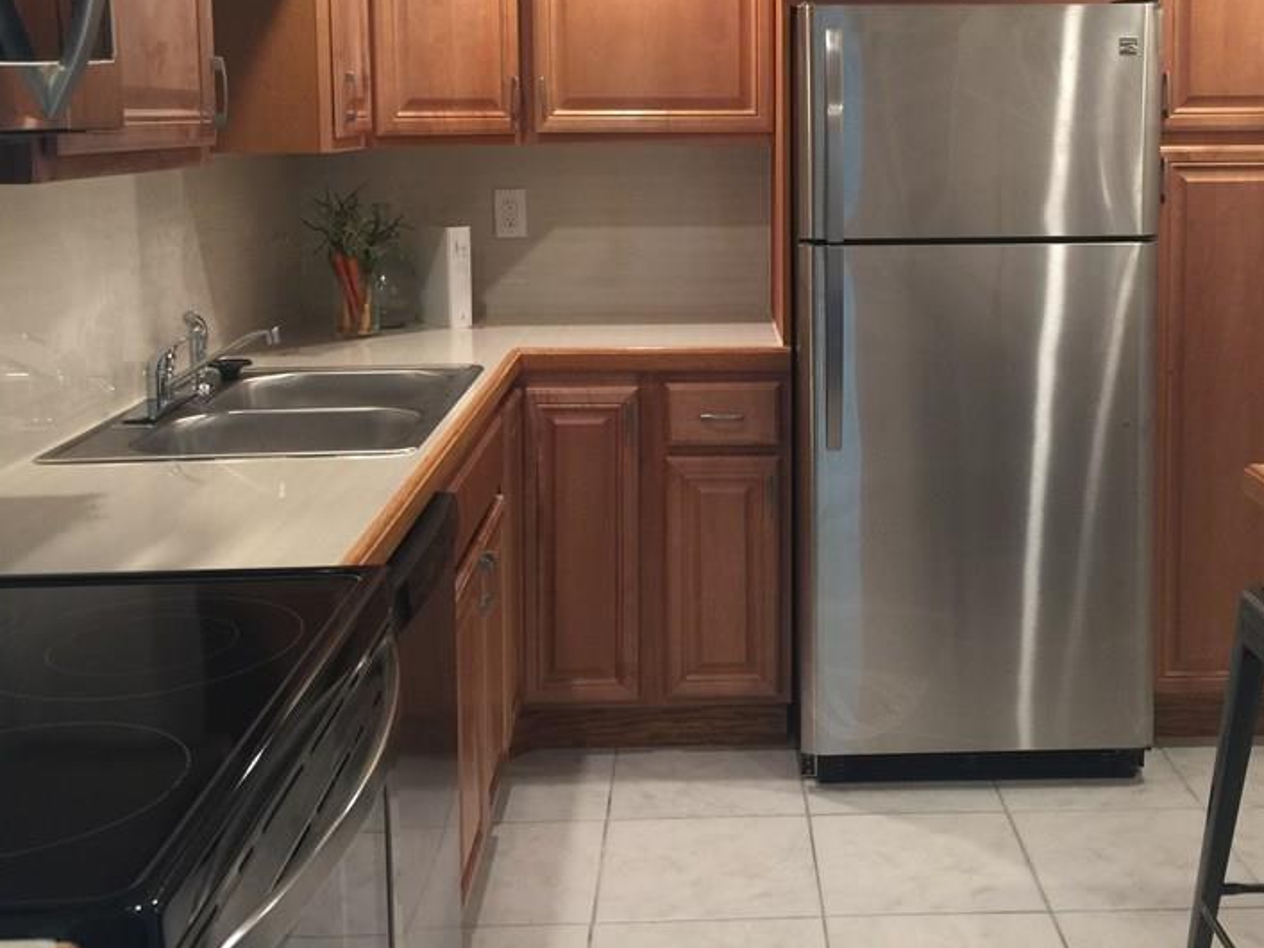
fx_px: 1533
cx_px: 787
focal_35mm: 42
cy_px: 275
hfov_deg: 44.5
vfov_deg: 33.9
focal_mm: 4.15
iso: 50
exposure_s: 1/15
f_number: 2.2
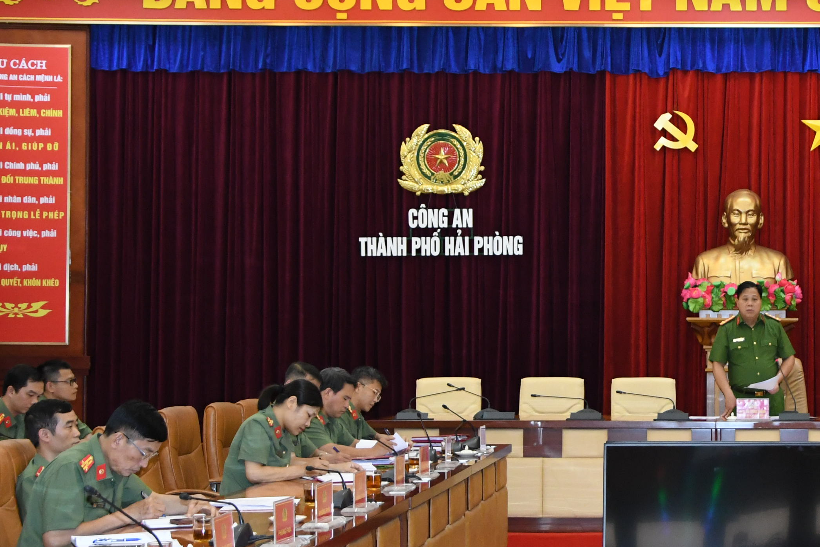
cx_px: 750
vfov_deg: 16.3
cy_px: 293
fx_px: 1913
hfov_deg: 23.5
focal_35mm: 84
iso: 2500
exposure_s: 1/200
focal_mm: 28
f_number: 4
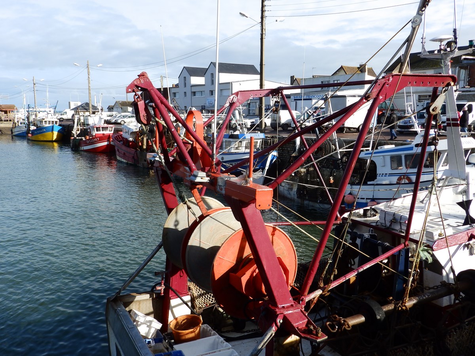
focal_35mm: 32
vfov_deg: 44.2
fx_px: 439
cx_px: 238
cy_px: 178
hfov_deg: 56.8
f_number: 4.5
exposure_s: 1/320
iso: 80
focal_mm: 5.7
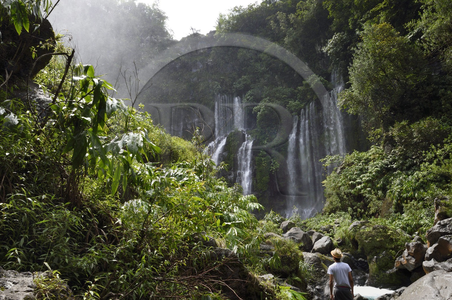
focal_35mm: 24
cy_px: 150
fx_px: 301
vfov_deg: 53.1
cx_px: 226
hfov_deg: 73.8
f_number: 22
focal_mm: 24
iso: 1600
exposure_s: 1/160
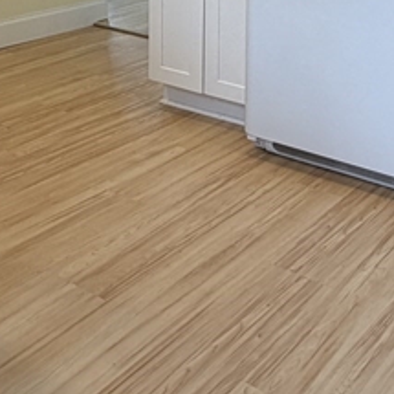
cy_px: -126
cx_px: 280
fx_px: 760
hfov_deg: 28.8
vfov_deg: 25.0
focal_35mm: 59
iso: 64
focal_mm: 2.22
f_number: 2.2
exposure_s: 1/120
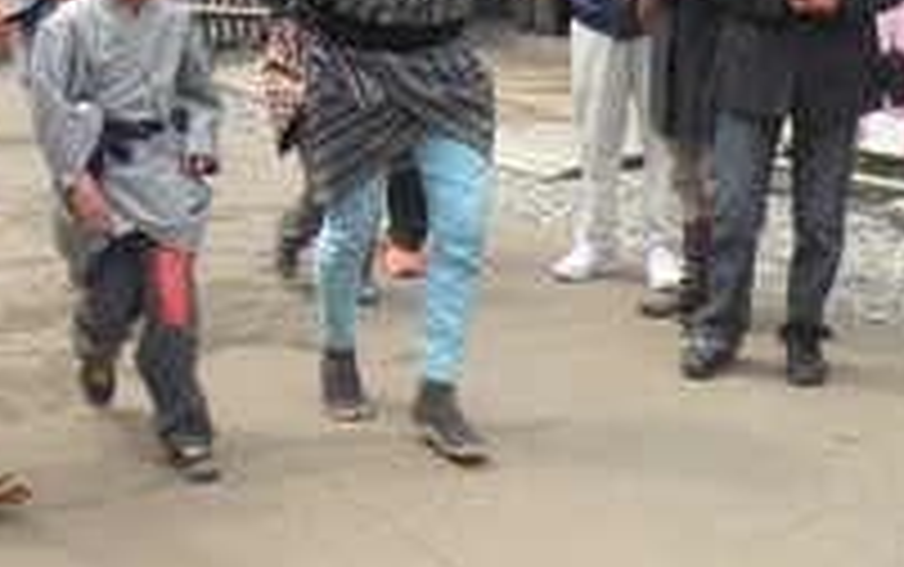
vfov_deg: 17.6
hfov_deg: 27.3
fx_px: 1800
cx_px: 115
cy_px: 36
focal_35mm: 73
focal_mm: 4.7
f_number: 7.9
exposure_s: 1/50
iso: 64
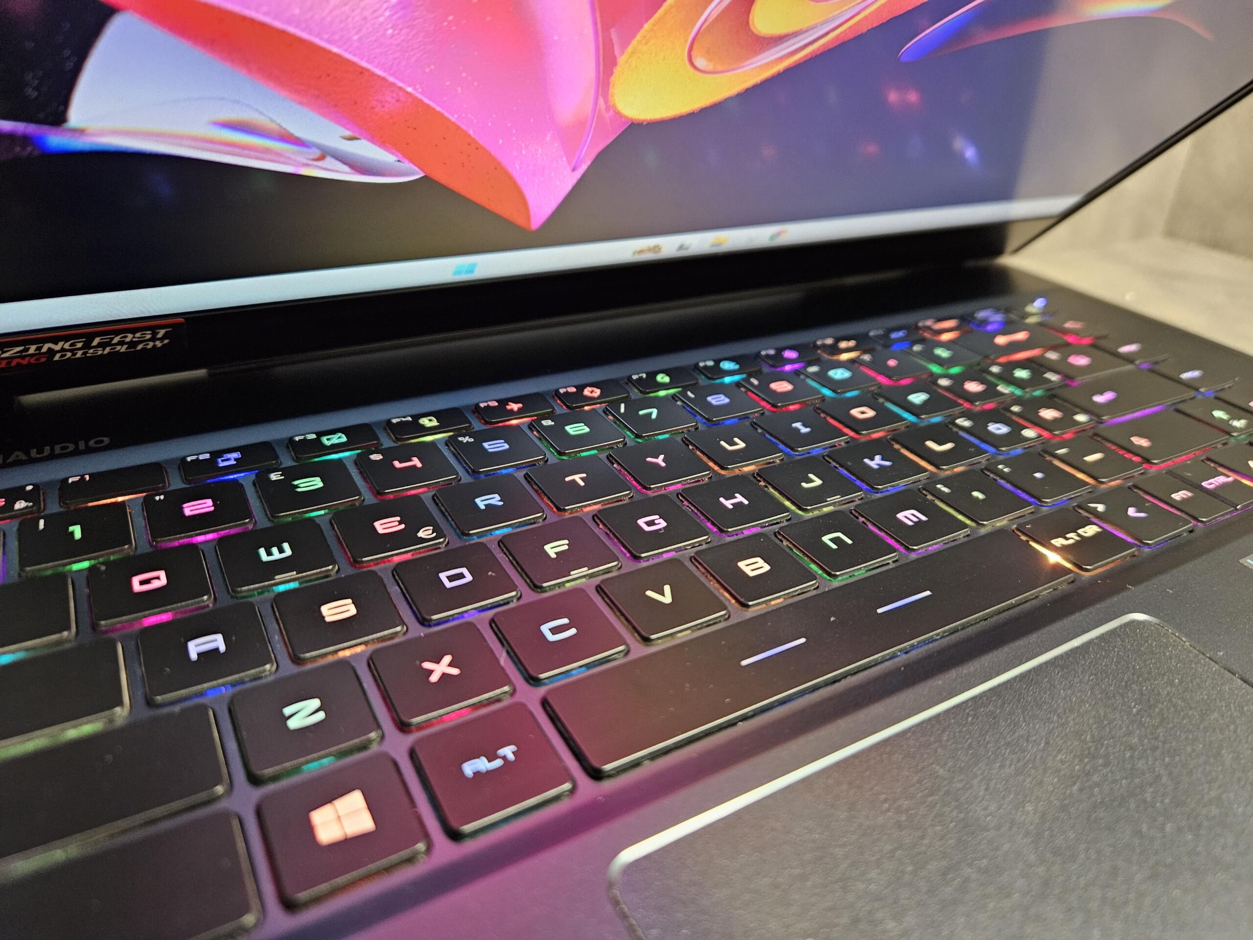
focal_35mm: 23
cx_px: 626
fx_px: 833
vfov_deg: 58.9
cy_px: 470
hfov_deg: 73.9
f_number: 1.8
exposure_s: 1/25
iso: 500
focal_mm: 5.4
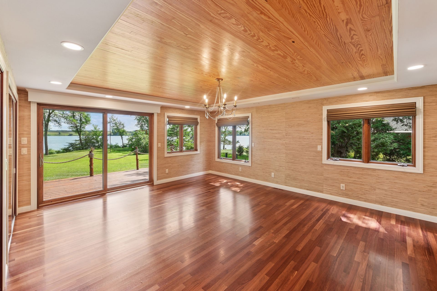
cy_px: 146
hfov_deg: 100.4
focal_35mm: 15
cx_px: 218
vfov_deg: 77.3
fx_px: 182
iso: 500
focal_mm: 15
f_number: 9
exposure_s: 1/50
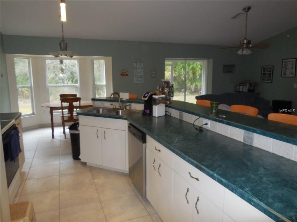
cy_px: 111
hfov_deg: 69.4
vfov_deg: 54.9
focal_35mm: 25
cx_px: 148
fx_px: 214
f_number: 3.1
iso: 220
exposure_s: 1/25
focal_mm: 4.5
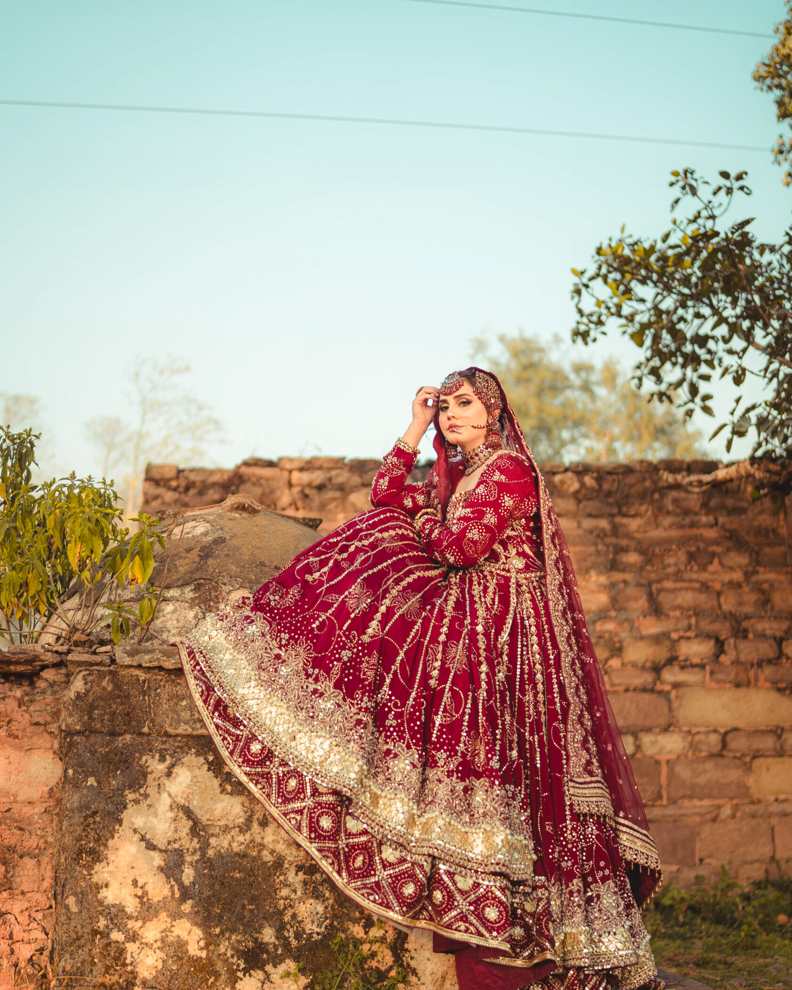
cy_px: 514
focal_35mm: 40
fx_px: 1172
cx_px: 398
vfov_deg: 45.8
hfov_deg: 37.3
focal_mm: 35
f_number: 1.4
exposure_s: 1/1250
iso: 125
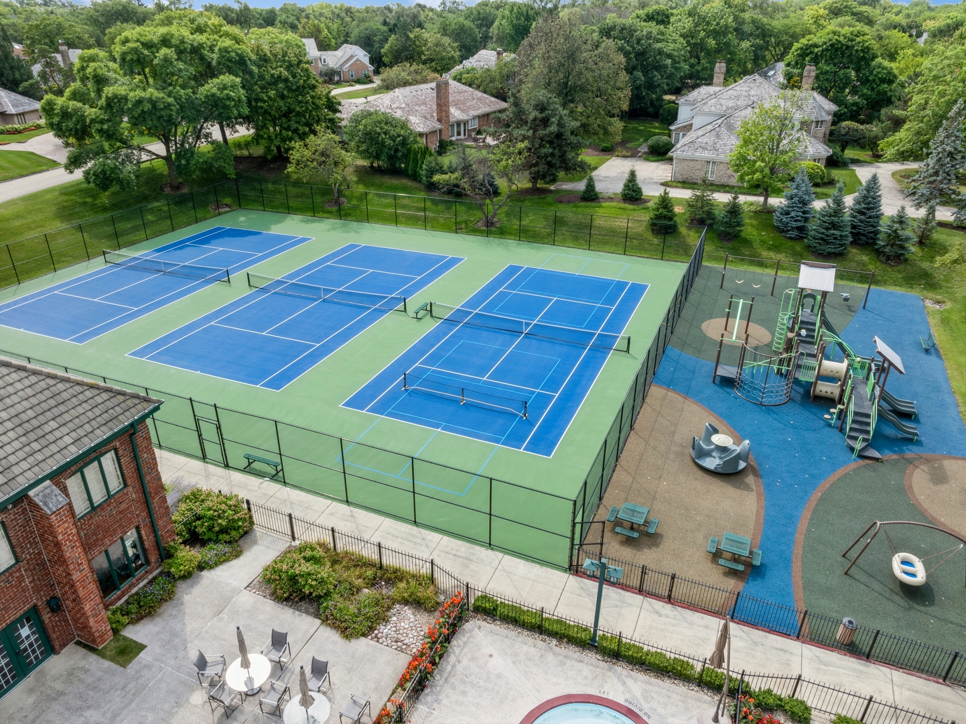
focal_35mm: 24
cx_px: 483
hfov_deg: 71.6
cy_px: 362
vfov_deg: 56.8
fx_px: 669
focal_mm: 12.29
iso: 100
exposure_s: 1/120
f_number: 11
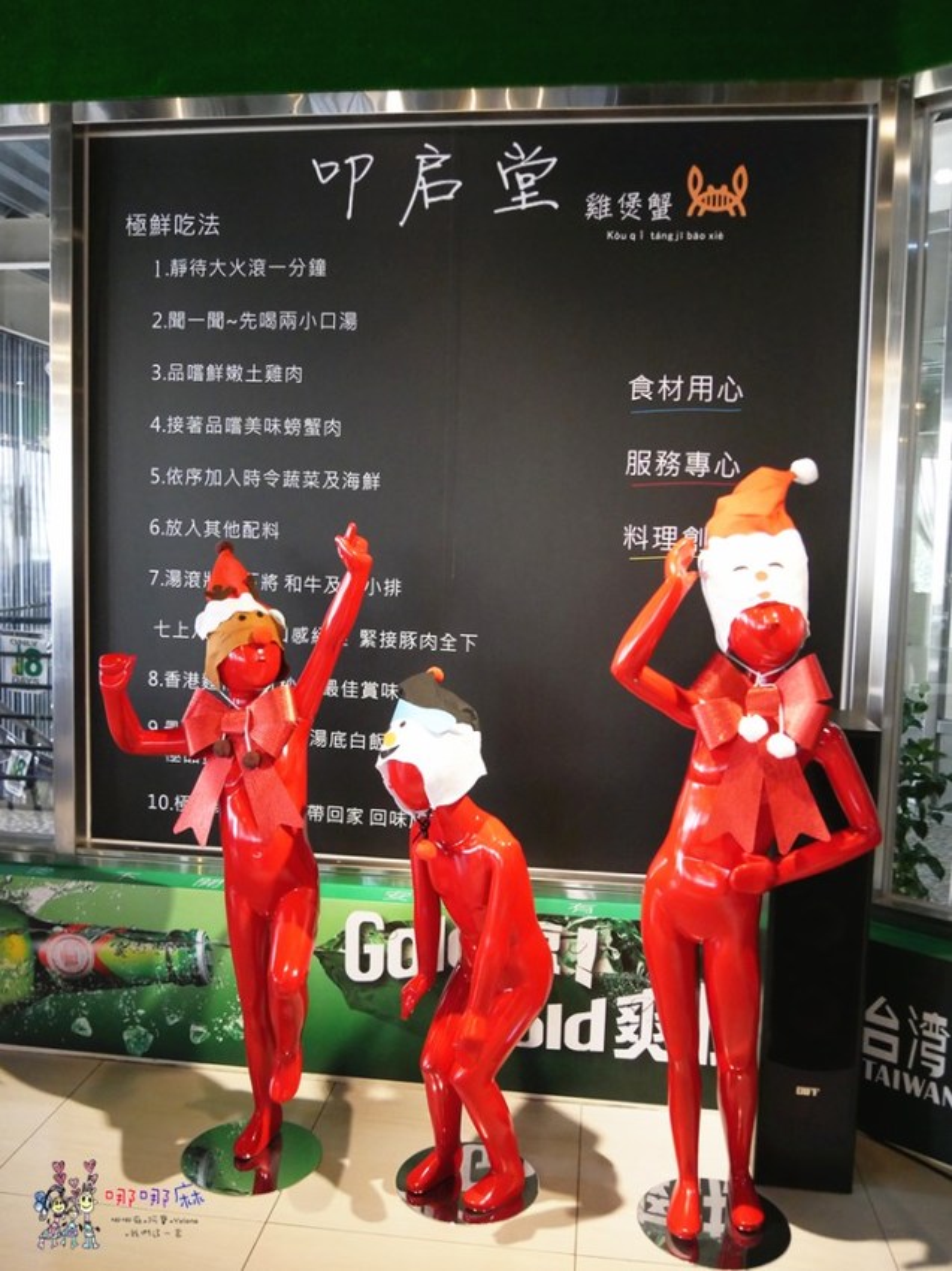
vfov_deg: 60.0
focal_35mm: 30
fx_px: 1101
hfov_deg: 46.8
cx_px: 476
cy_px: 636
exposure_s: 1/200
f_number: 3.6
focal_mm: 15
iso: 2500
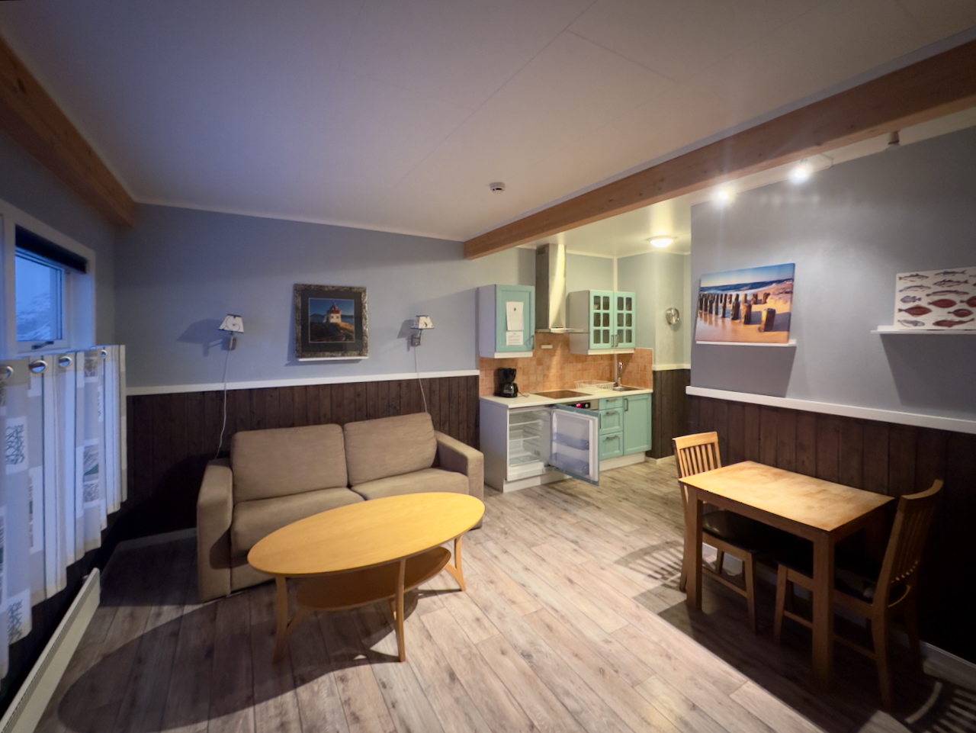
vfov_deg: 85.7
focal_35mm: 14
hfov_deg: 102.0
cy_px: 366
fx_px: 395
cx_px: 488
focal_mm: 2.22
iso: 800
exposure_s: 1/34
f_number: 2.2
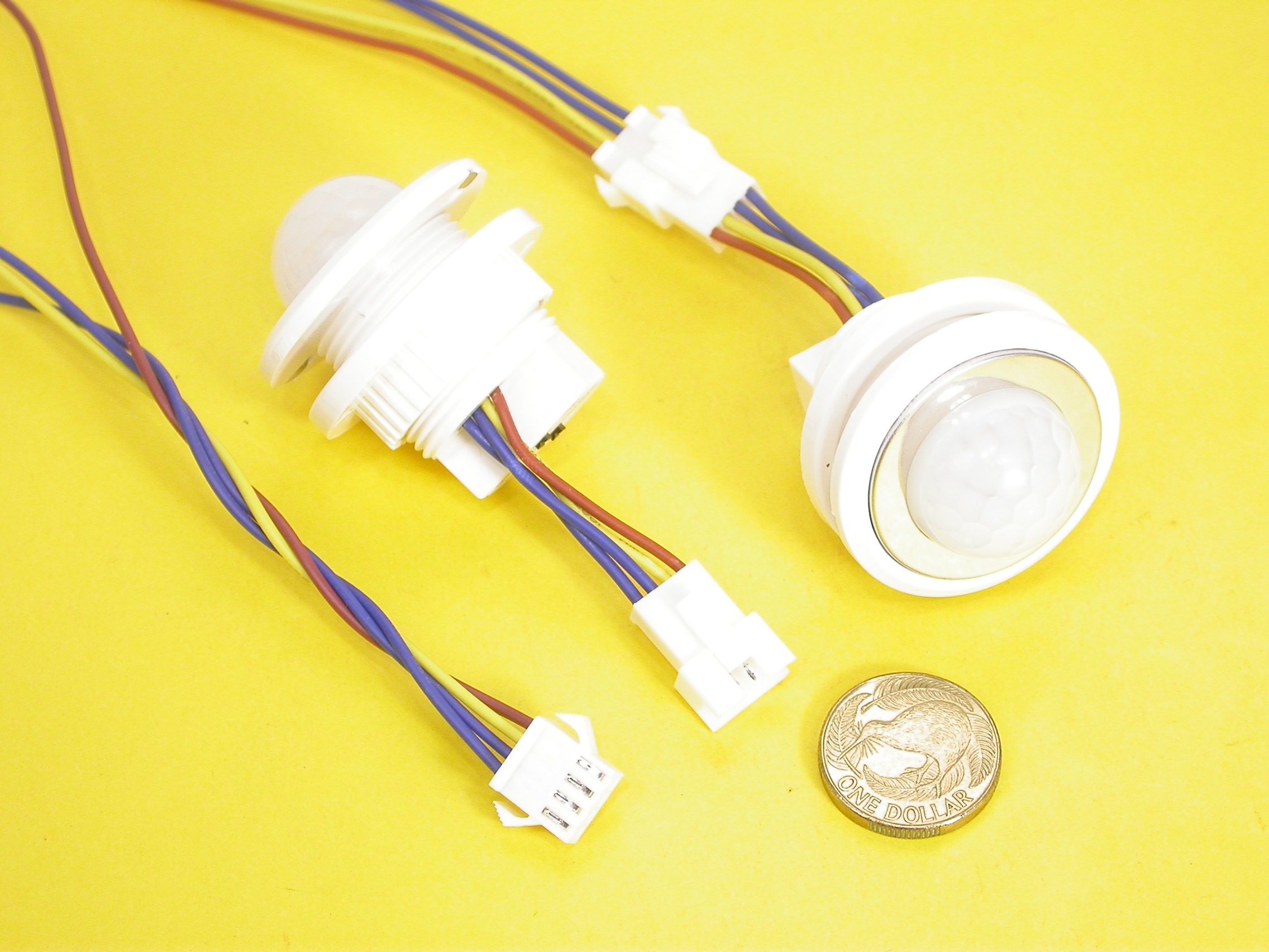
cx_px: 634
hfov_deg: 23.6
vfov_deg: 17.8
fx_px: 3043
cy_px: 476
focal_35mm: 83
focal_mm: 17.3
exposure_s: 1/41
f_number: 3.6
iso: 100
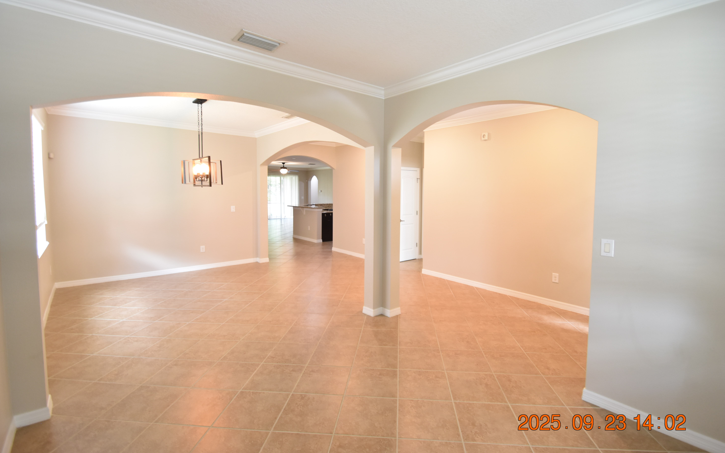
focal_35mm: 16
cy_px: 208
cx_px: 378
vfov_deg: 71.1
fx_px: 316
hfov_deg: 97.8
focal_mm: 10
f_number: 3.5
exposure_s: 1/30
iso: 800
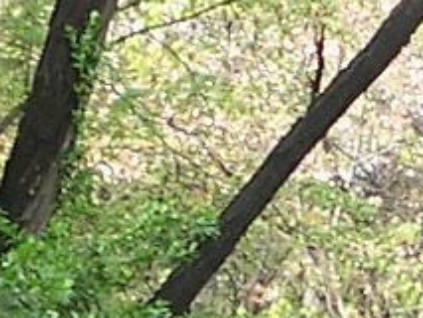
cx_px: 514
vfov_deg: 6.6
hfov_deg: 8.8
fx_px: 2714
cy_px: 570
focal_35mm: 222
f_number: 3.5
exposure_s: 1/125
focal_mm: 5.6
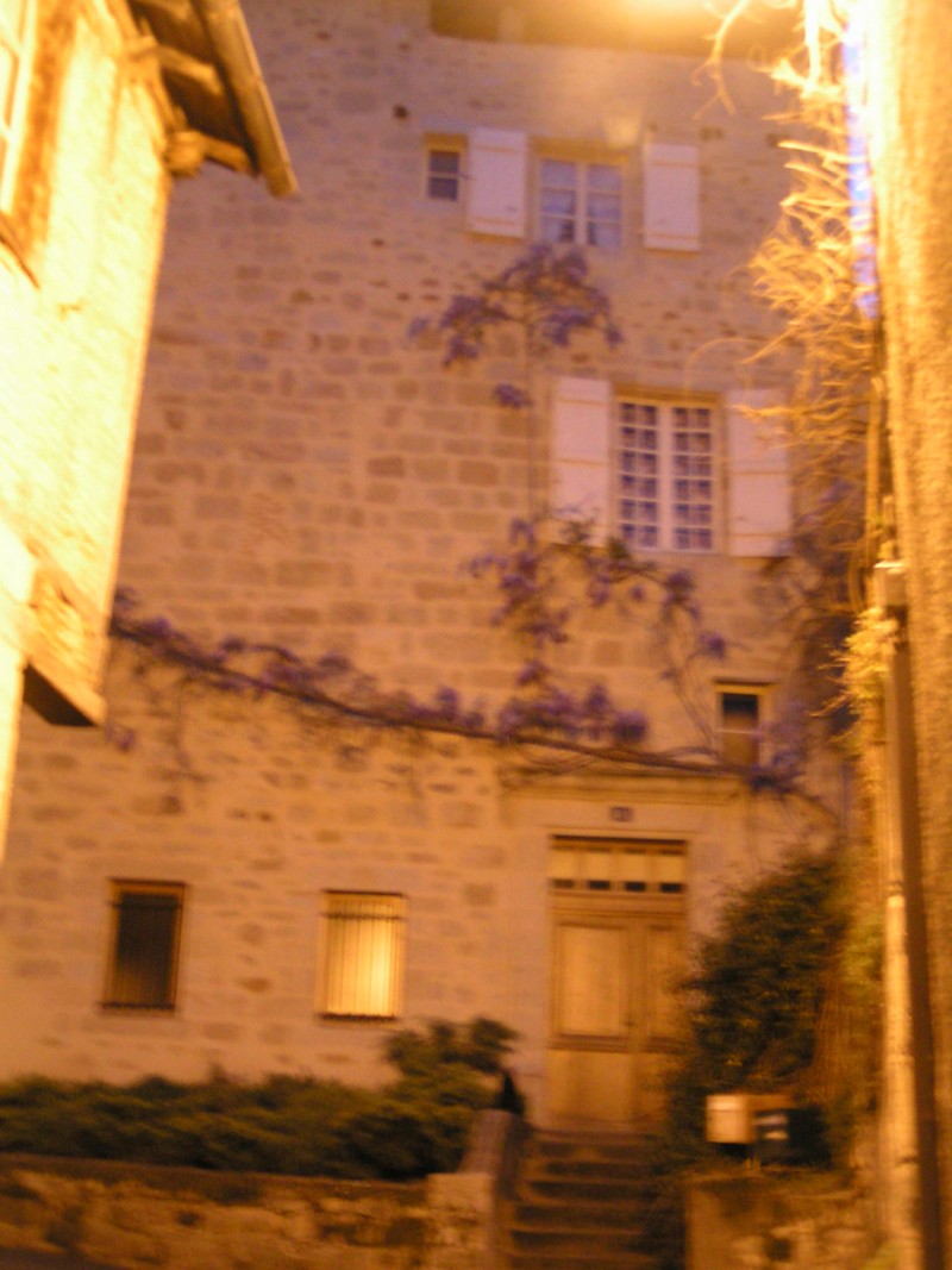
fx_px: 1577
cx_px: 476
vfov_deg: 43.9
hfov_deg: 33.6
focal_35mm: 43
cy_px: 635
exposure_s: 2.5
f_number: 2.8
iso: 200
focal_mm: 6.6
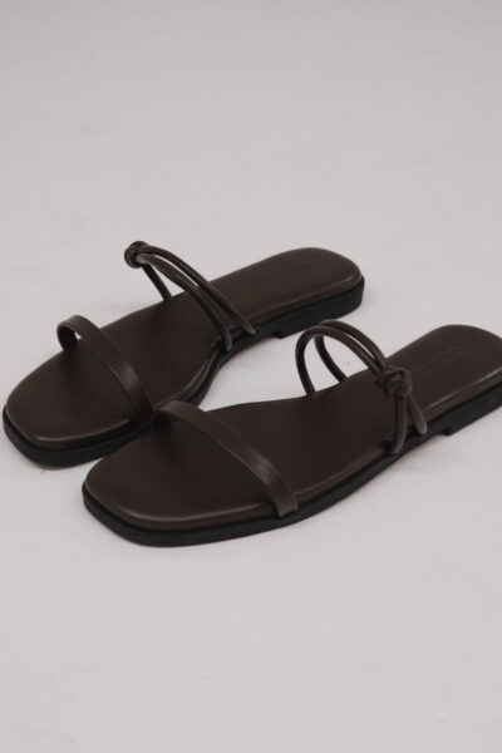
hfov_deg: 32.6
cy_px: 376
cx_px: 251
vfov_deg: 47.4
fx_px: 858
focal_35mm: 41
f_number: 4
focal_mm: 27.5
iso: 640
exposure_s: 1/40
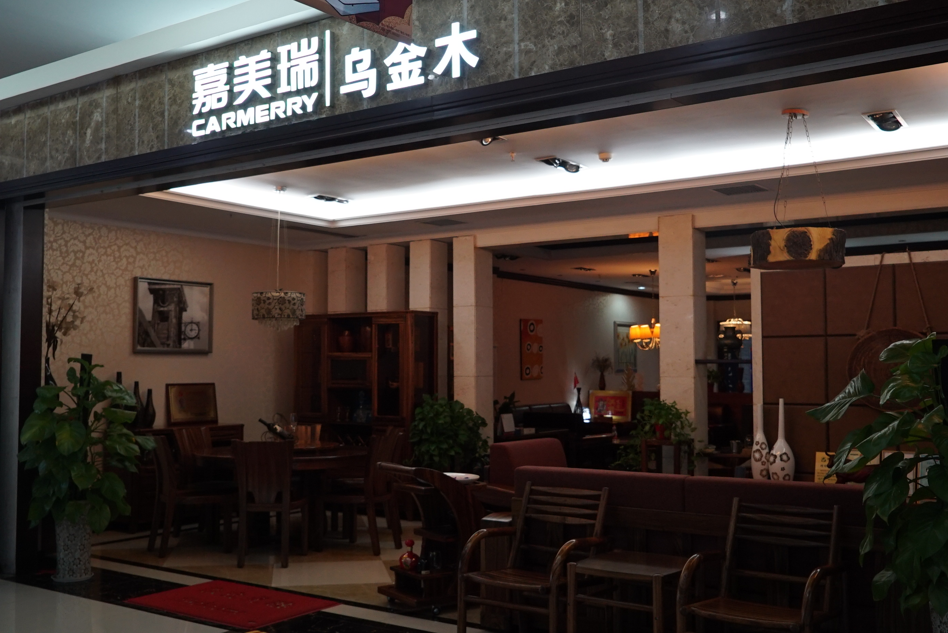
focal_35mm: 36
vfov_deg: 36.9
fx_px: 948
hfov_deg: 53.1
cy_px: 316
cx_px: 474
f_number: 4
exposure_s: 1/160
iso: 1250
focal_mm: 24
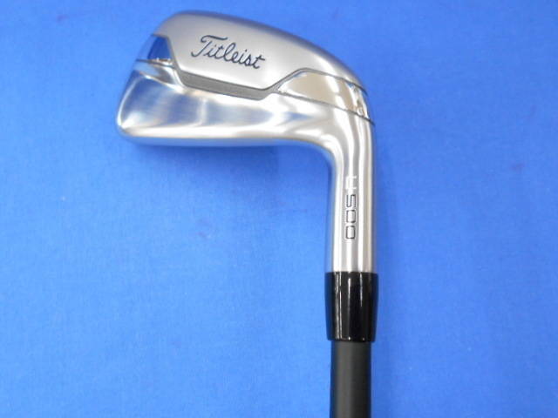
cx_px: 279
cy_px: 209
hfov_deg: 60.0
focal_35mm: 30
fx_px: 484
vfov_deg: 46.8
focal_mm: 5.1
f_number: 3.4
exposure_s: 1/30
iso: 280
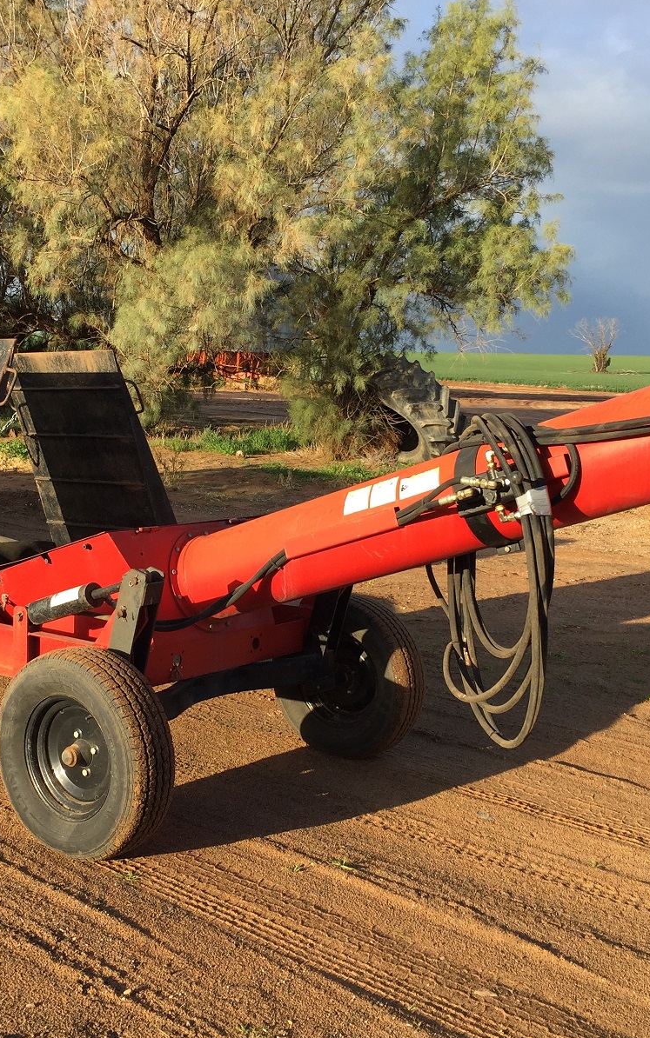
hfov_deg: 30.4
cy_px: 523
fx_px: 1190
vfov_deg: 47.2
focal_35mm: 42
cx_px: 226
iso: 32
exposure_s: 1/599
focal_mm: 4.15
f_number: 2.2
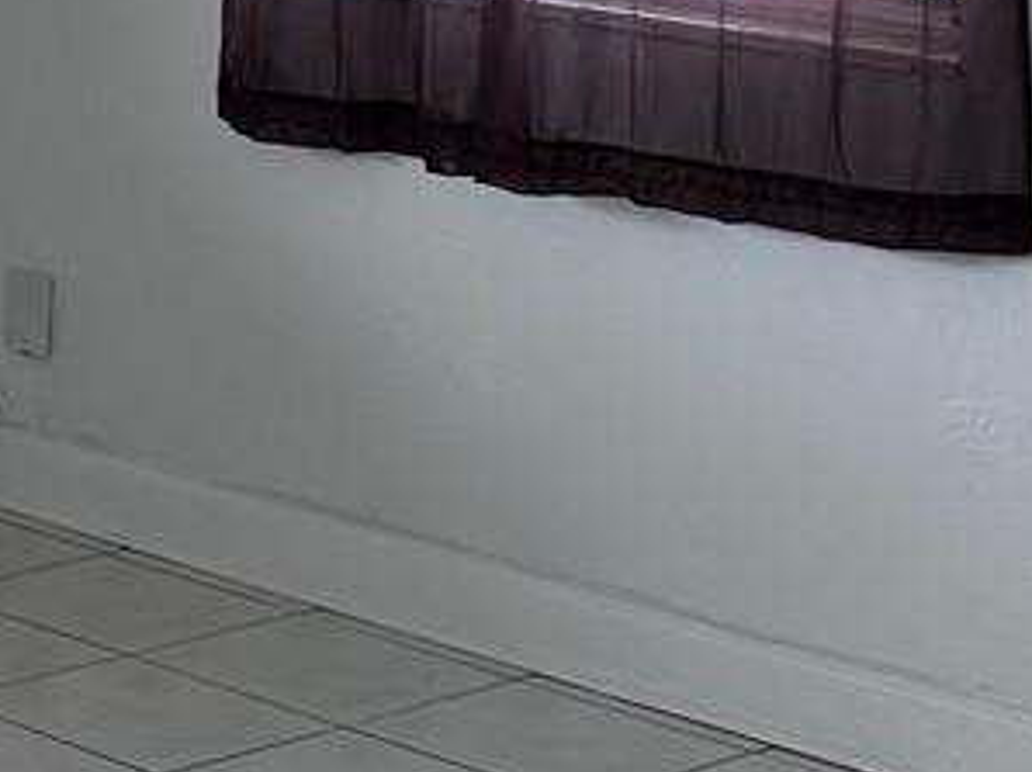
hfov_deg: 13.6
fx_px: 3843
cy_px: -80
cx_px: -862
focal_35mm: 129
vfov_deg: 11.3
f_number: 1.78
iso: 100
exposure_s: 1/139
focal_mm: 6.86
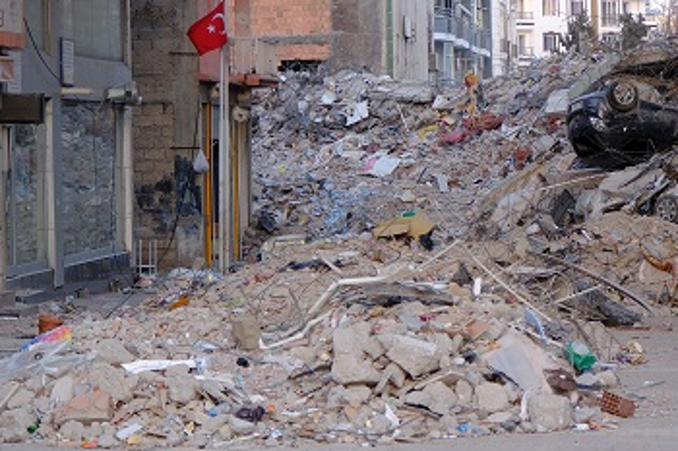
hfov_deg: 13.1
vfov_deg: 8.8
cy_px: 184
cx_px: 498
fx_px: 2936
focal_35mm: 156
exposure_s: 1/160
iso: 1000
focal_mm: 60.8
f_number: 4
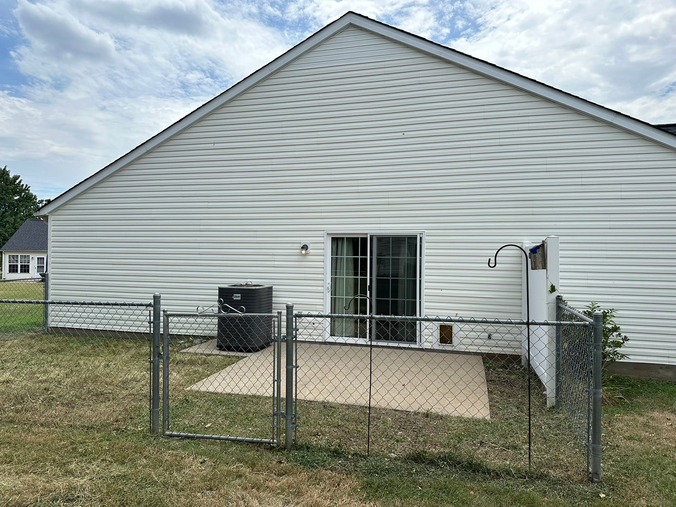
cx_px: 338
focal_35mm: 24
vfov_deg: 56.8
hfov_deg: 71.6
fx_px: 469
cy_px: 254
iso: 80
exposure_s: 1/4184
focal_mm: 6.86
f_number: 1.78
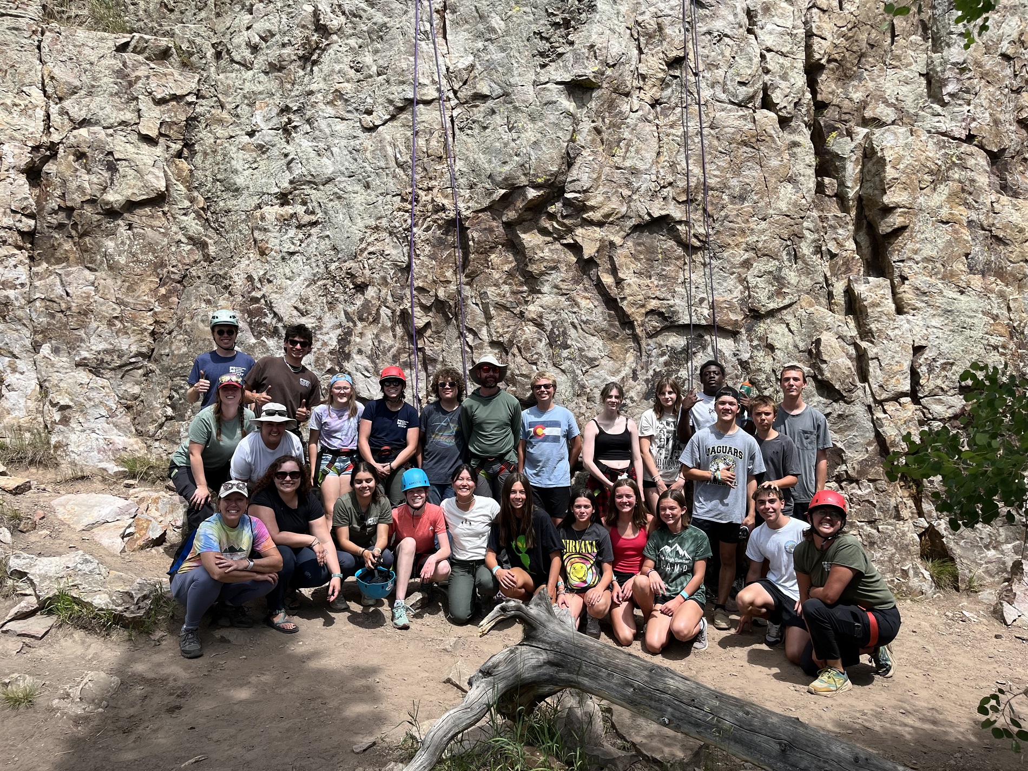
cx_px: 514
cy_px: 386
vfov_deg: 53.1
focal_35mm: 26
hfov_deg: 67.3
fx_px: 772
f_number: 1.6
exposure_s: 1/2062
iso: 50
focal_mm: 5.1
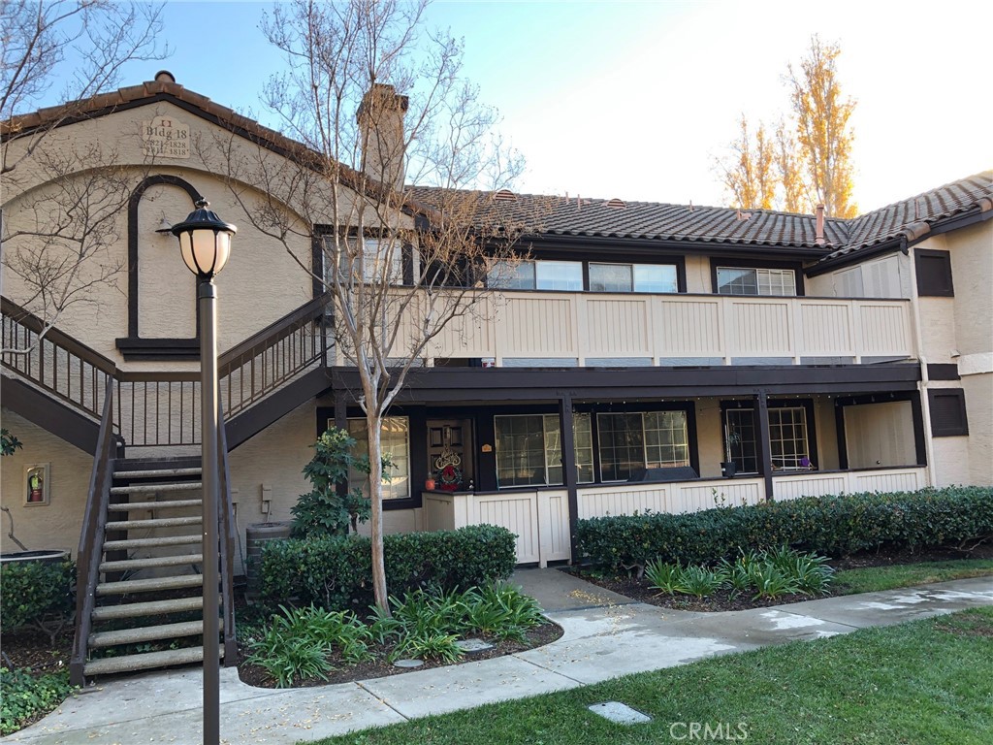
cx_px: 496
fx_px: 803
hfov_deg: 63.4
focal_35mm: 28
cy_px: 372
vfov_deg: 49.7
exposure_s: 1/121
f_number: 1.8
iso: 20
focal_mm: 3.99
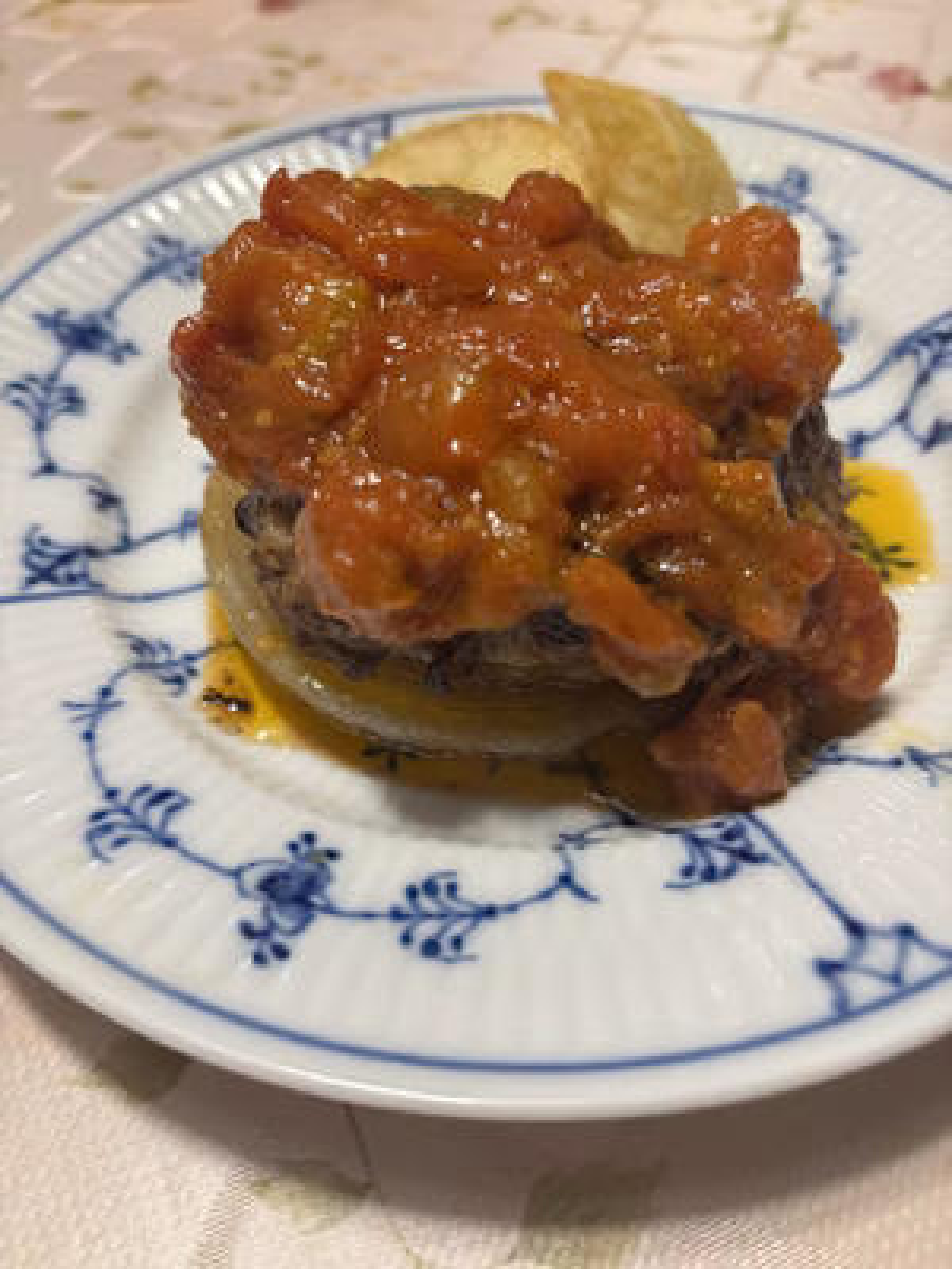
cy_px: 634
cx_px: 476
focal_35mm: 26
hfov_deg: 53.1
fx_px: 953
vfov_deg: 67.3
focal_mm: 5.96
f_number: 1.6
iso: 125
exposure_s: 1/50
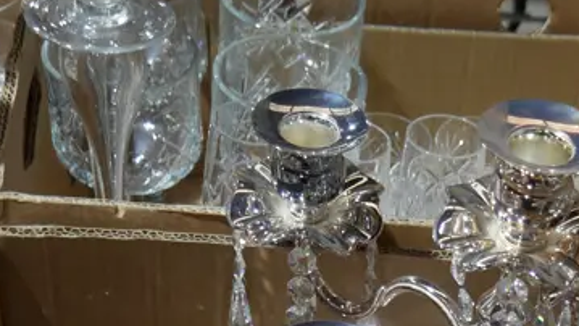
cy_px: 641
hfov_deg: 24.2
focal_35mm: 87
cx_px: 439
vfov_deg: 12.4
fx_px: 1336
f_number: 3.5
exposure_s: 1/60
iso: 250
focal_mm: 14
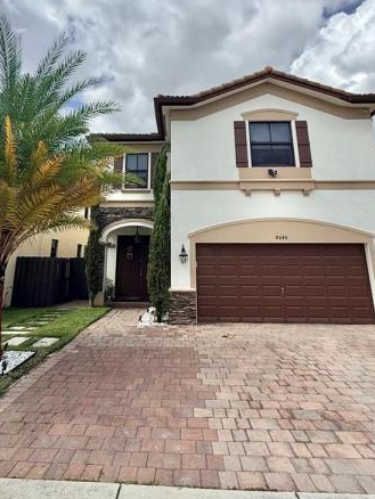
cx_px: 168
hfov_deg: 58.8
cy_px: 167
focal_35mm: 23
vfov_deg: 71.8
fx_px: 332
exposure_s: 1/4425
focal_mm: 2.22
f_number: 2.2
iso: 50
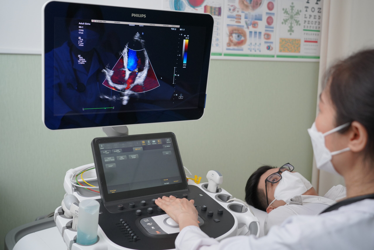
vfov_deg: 35.1
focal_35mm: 38
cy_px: 125
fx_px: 395
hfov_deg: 50.7
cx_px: 187
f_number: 4
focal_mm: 38
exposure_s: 1/160
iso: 2000
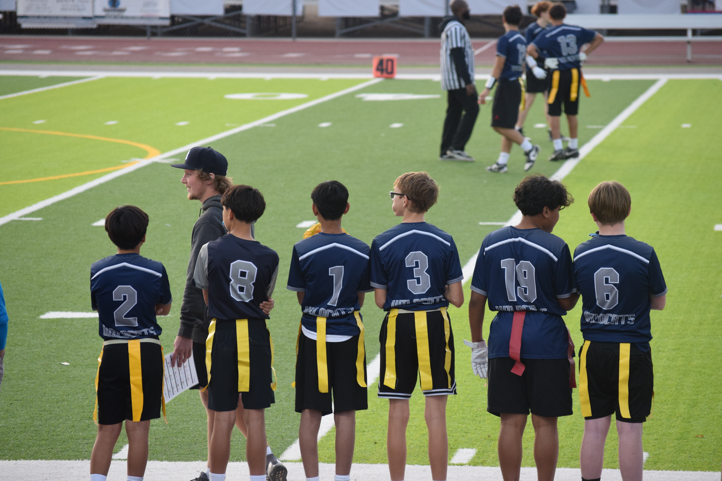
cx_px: 361
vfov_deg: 6.5
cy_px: 240
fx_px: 4211
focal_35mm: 210
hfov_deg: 9.8
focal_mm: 140
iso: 900
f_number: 5
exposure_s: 1/500
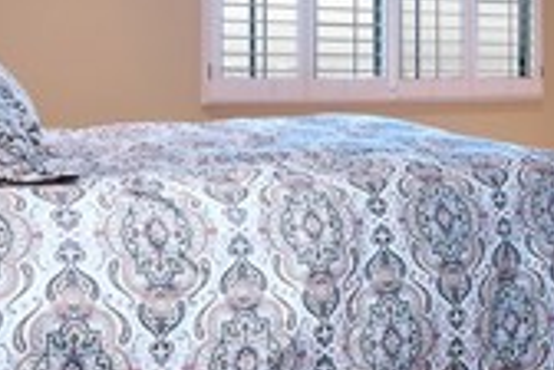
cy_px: 55
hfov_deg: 32.5
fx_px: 877
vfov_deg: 23.3
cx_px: 544
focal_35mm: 57
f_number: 8
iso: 800
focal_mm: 10
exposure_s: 1/13
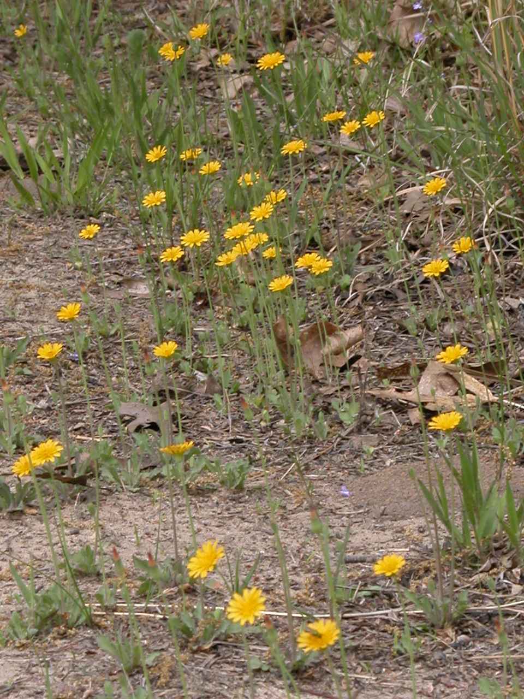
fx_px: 2745
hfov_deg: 10.9
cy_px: 350
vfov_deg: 14.5
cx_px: 262
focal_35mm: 136
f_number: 7.7
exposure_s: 1/120
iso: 100
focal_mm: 34.7
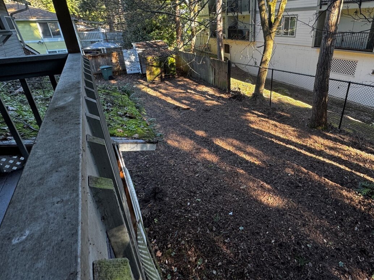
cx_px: 224
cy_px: 105
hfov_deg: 83.6
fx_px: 205
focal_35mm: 19
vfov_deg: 67.6
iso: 100
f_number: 2.2
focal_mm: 2.22
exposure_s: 1/99
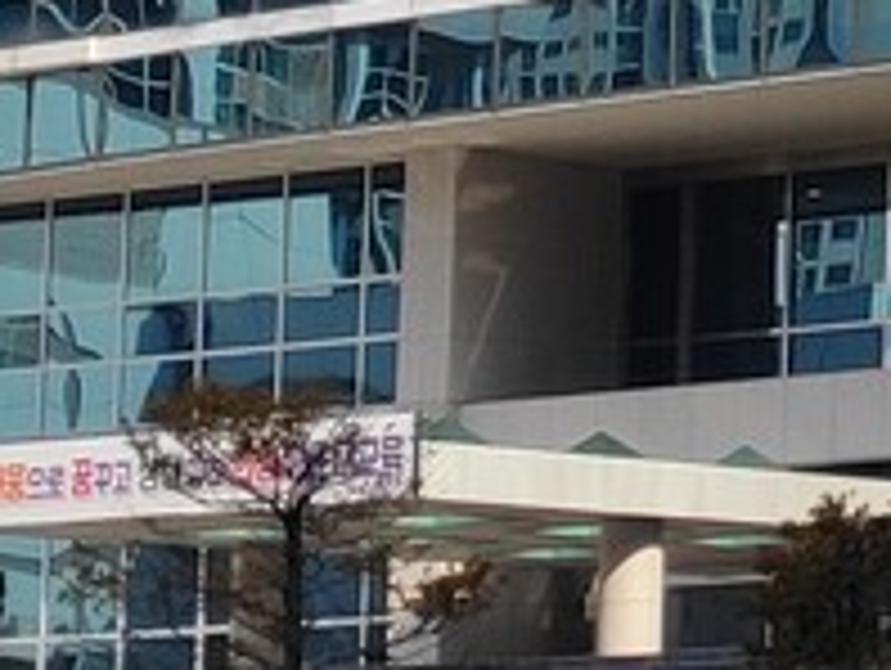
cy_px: -486
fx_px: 2809
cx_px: 1562
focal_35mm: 109
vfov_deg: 12.6
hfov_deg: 15.6
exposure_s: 1/2371
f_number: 1.9
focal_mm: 3.94
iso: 100
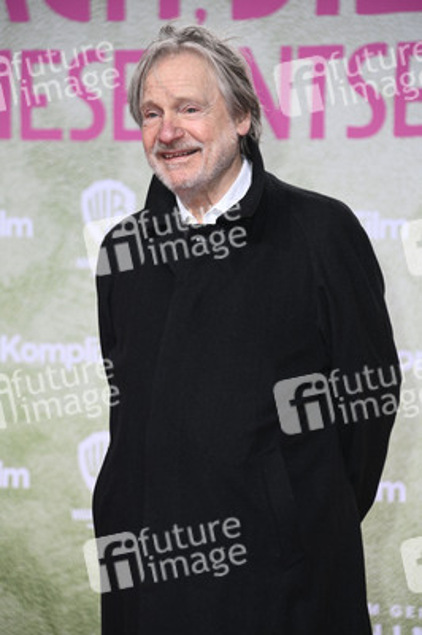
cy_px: 318
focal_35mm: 150
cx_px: 211
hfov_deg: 9.1
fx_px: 2642
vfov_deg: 13.7
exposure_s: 1/250
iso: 640
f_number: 5.6
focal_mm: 150
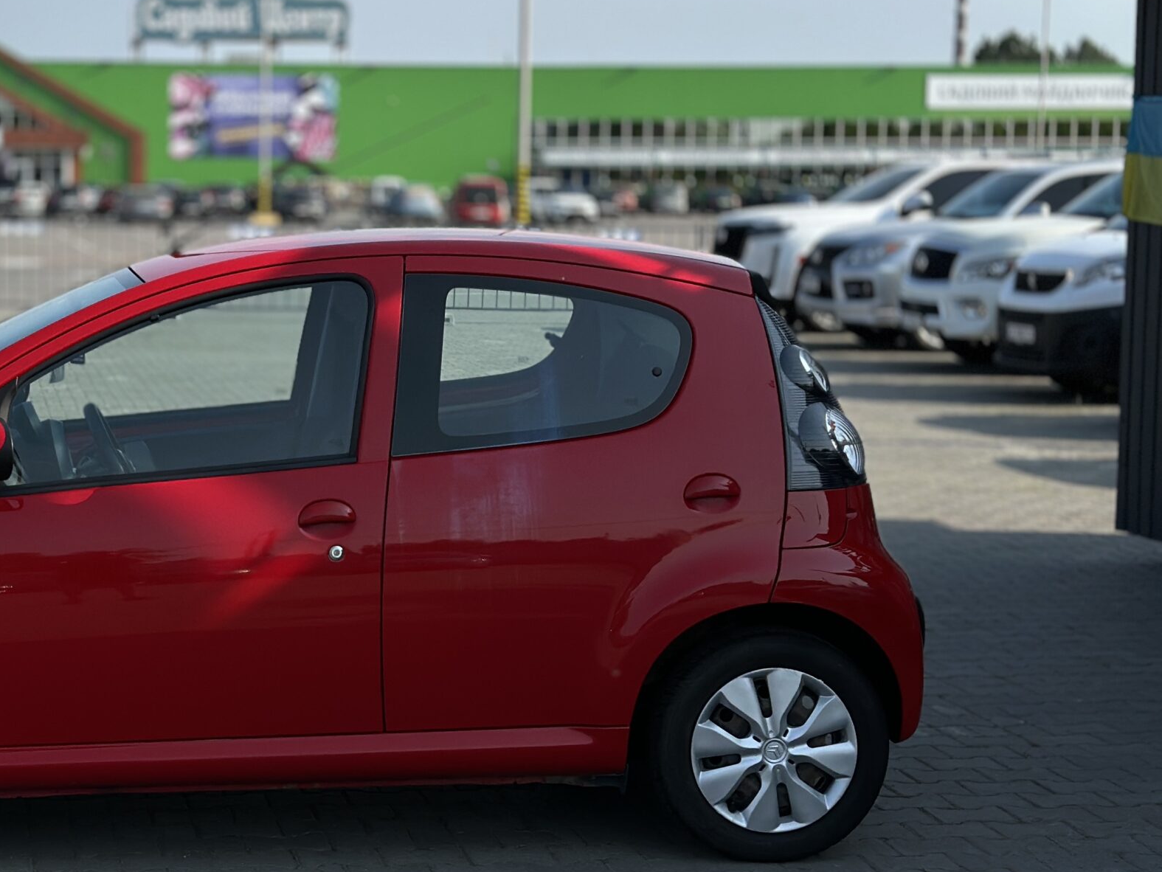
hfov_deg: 24.6
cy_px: 474
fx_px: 2619
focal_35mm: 78
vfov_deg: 18.9
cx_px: 234
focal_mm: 6.86
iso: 100
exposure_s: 1/6623
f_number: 1.78
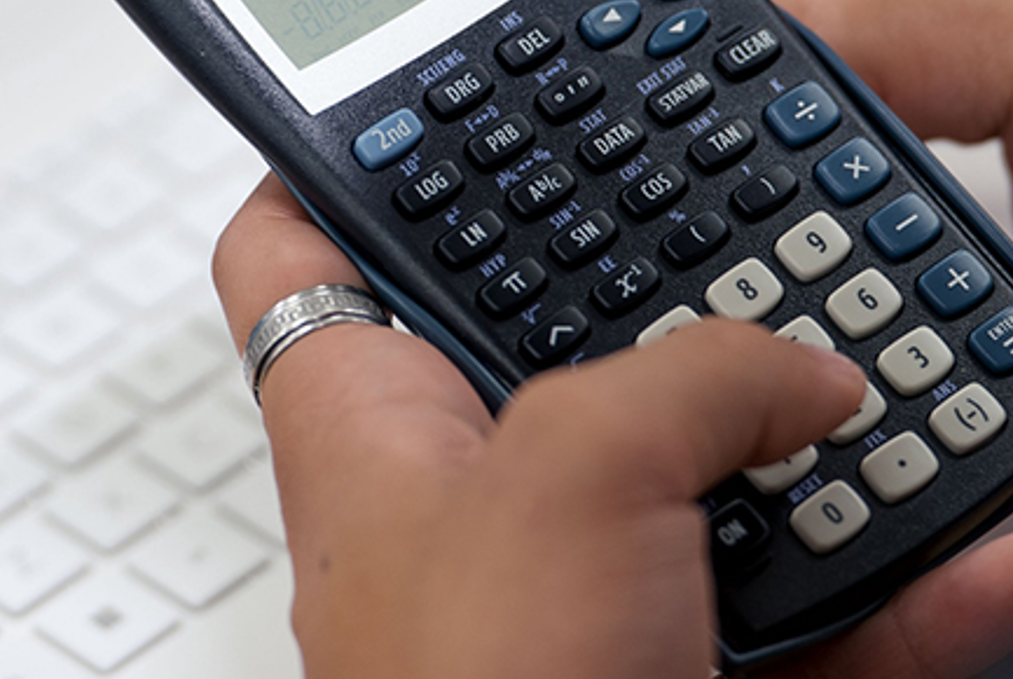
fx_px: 7608
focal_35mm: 270
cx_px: 391
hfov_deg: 7.6
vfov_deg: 5.1
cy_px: 69
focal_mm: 117
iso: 200
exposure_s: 1/80
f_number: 2.8
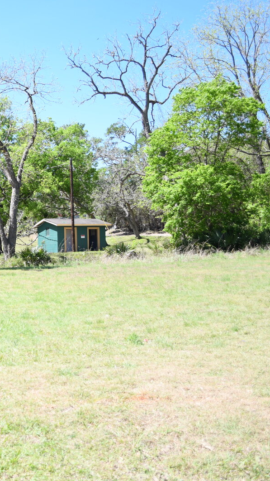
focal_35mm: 48
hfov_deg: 23.2
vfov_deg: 42.9
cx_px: -37
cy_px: 242
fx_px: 611
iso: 64
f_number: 3.8
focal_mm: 20
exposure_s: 1/250
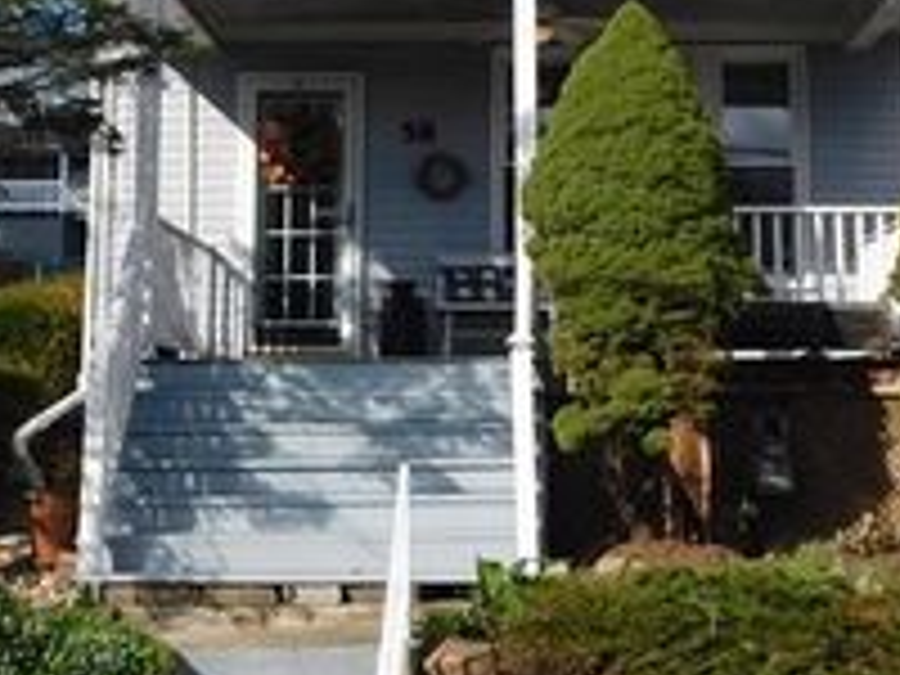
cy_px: 164
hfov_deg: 26.0
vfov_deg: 19.5
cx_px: 454
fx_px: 1950
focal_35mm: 75
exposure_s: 1/400
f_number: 6.4
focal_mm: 5.3
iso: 125
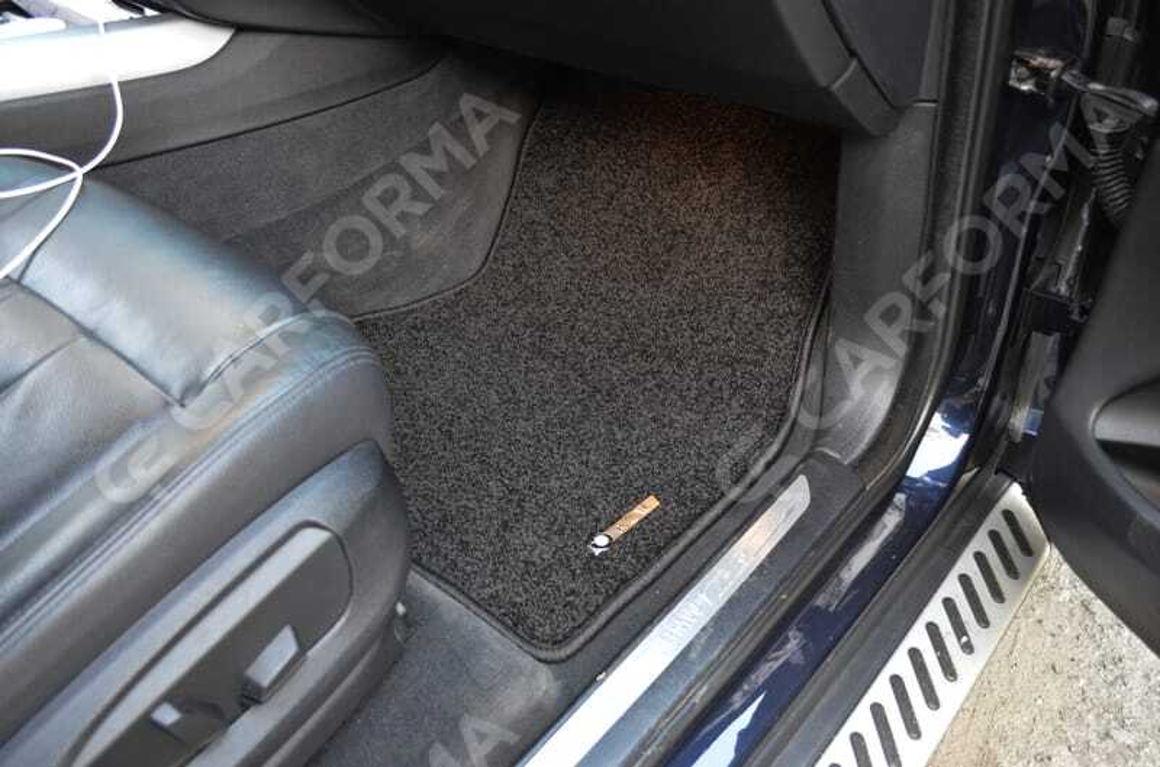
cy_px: 384
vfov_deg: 39.8
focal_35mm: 33
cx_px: 580
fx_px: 1061
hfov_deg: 57.3
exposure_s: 1/30
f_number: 3.8
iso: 1600
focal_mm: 22
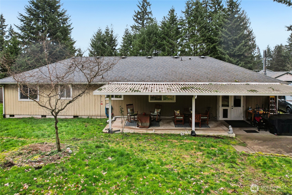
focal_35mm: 22
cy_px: 98
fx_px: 178
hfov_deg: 78.6
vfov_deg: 57.2
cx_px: 146
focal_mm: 8.4
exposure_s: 1/400
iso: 100
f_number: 2.8
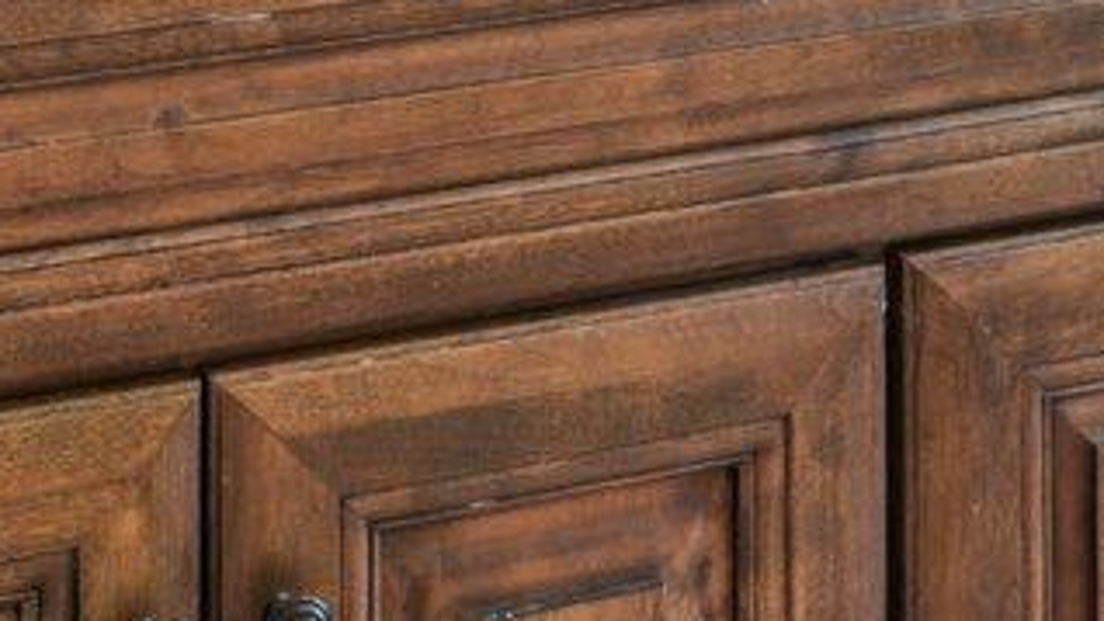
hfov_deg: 19.5
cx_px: 128
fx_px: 3162
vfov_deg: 9.2
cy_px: -1185
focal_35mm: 108
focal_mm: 16
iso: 800
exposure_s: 1/15
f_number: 8
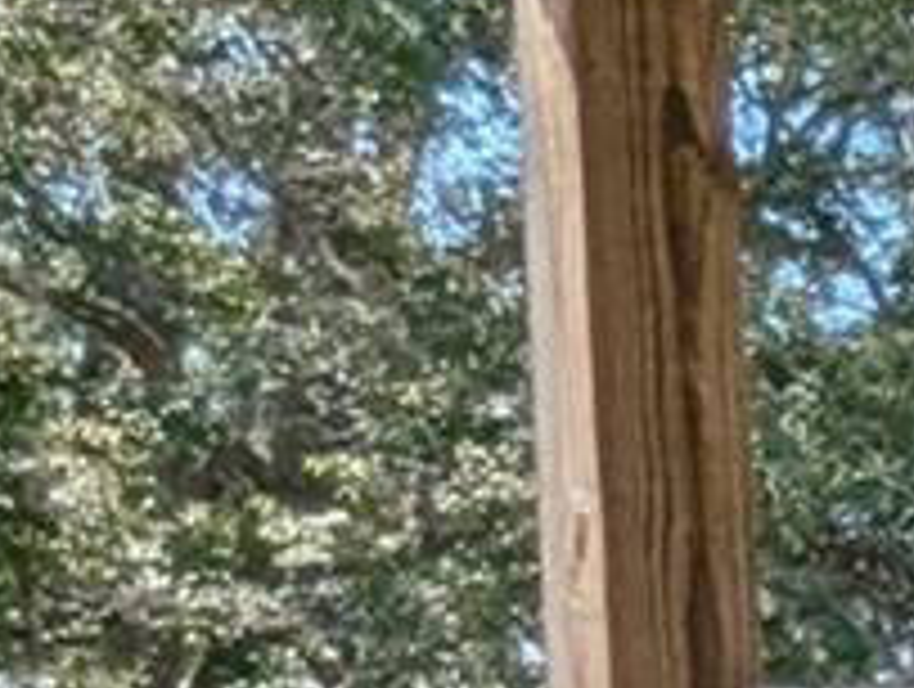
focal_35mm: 102
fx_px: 2698
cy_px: 1052
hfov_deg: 8.7
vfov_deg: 13.6
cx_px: 3458
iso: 48
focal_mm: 1.95
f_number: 2.2
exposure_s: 1/1208
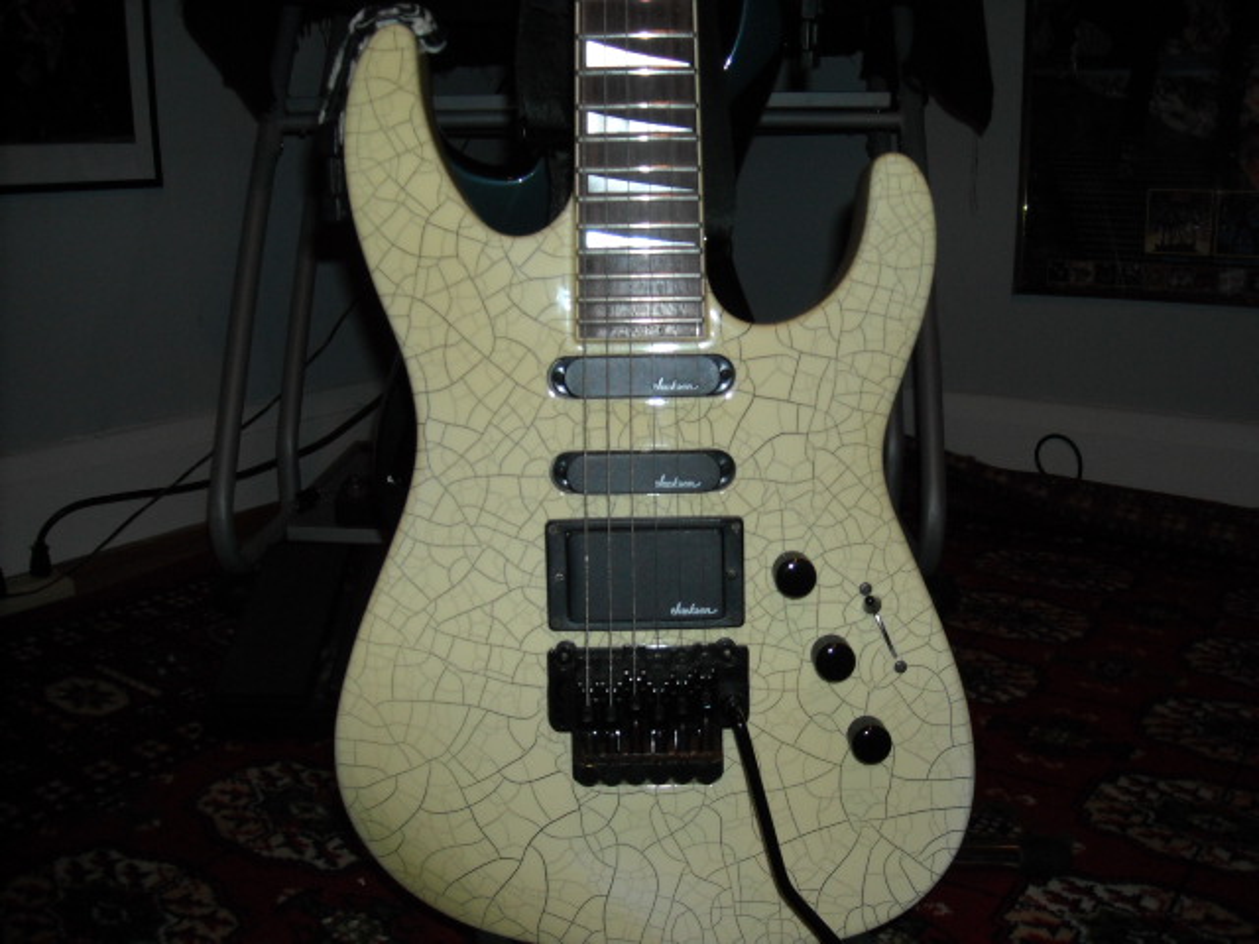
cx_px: 630
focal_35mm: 35
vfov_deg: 40.7
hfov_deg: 52.6
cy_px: 472
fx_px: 1273
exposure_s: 1/60
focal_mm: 5.7
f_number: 2.8
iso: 200
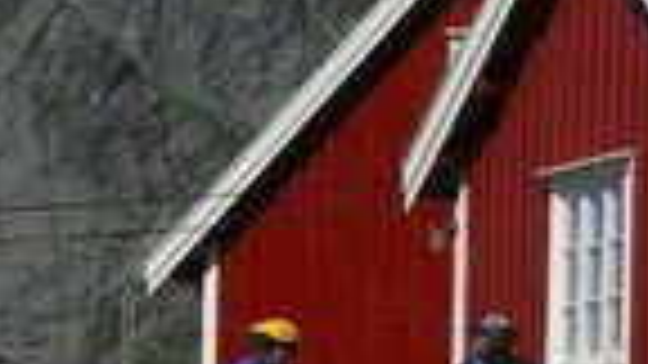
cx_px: 925
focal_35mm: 412
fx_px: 7079
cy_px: 175
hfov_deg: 5.2
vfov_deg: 2.9
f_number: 9.5
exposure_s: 1/320
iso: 100
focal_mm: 90
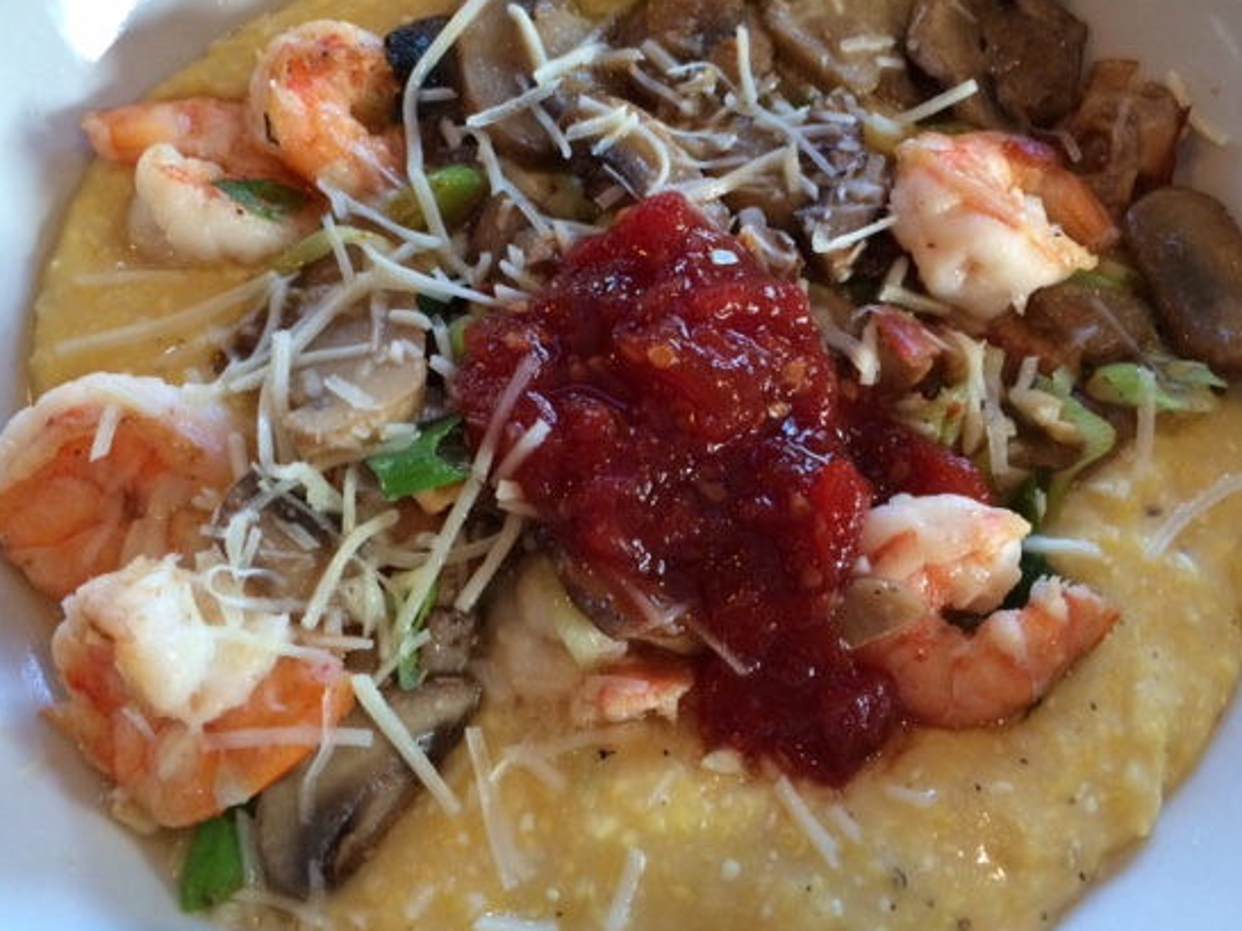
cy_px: 426
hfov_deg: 53.9
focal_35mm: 34
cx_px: 664
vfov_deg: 41.7
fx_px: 1219
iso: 160
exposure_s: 1/30
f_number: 2.2
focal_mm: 4.15
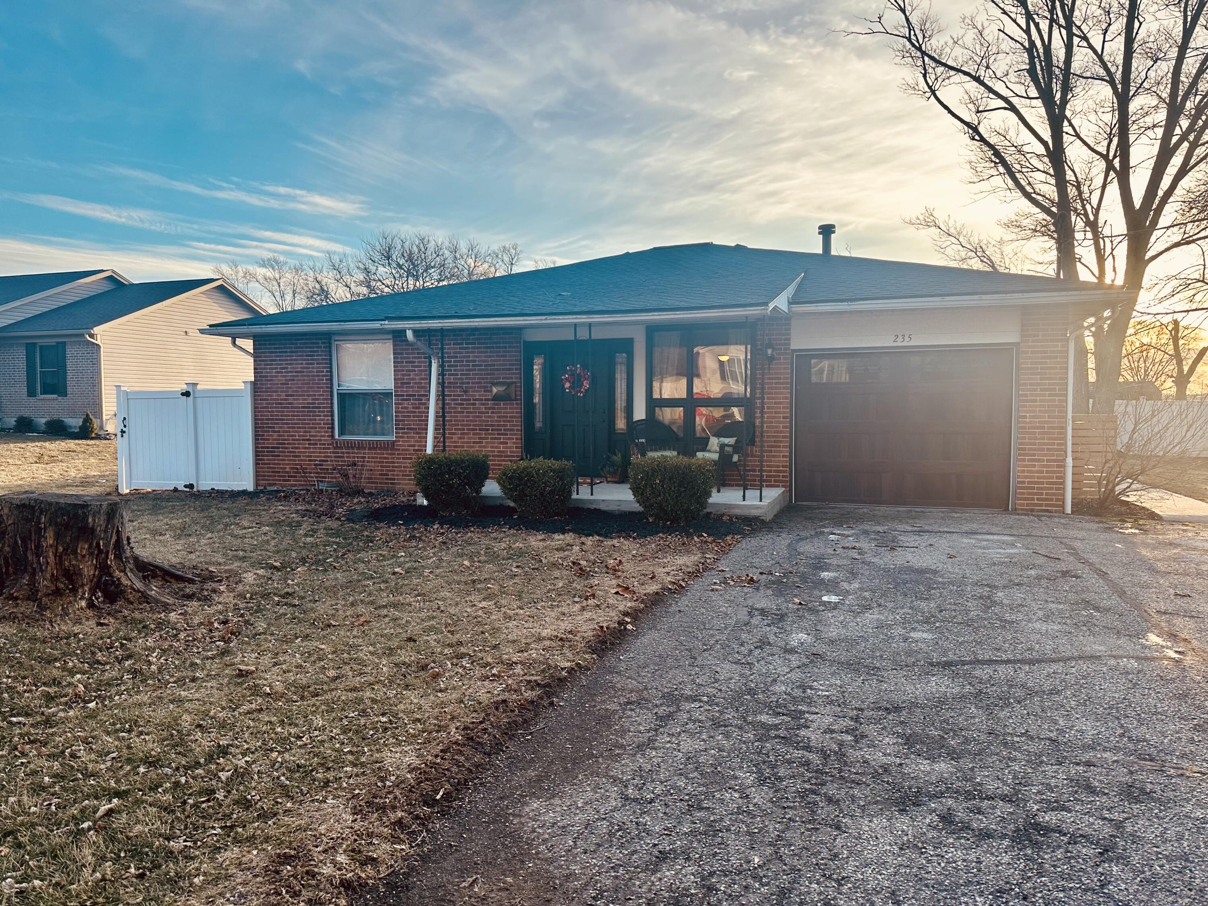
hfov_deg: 71.6
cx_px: 604
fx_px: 838
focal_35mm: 24
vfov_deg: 56.8
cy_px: 453
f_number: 1.78
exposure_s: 1/1241
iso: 80
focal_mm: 6.86
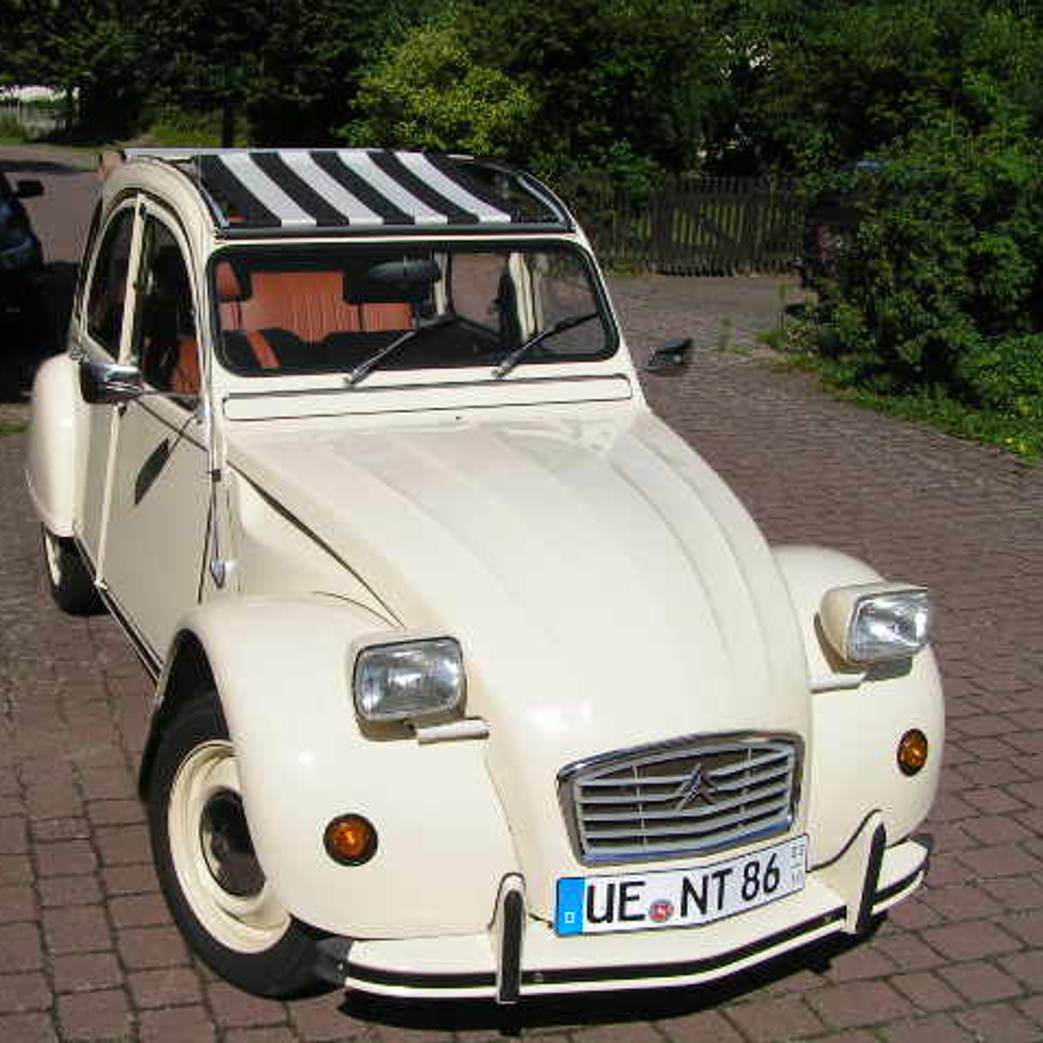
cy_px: 522
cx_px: 421
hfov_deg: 37.4
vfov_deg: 37.6
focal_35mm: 45
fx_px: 1534
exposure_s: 1/800
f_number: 5.6
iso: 50
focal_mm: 6.3
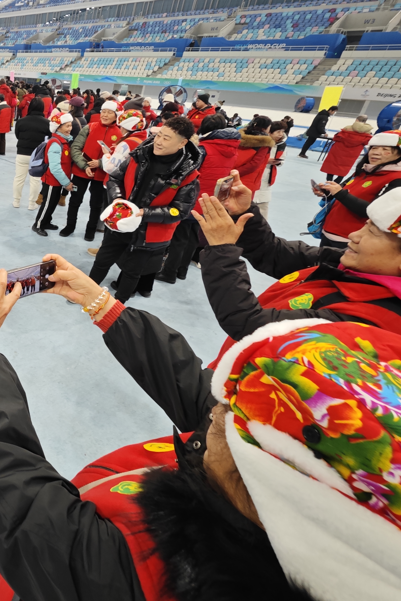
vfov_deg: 80.3
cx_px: 0
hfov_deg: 48.8
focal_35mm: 21
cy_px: 242
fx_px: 351
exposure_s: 1/50
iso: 64
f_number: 1.8
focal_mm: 2.03
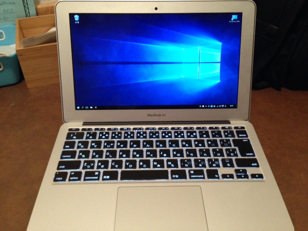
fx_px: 294
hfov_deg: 55.4
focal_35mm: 33
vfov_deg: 42.9
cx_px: 154
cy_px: 116
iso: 400
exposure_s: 1/15
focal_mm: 4.12
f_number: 2.4
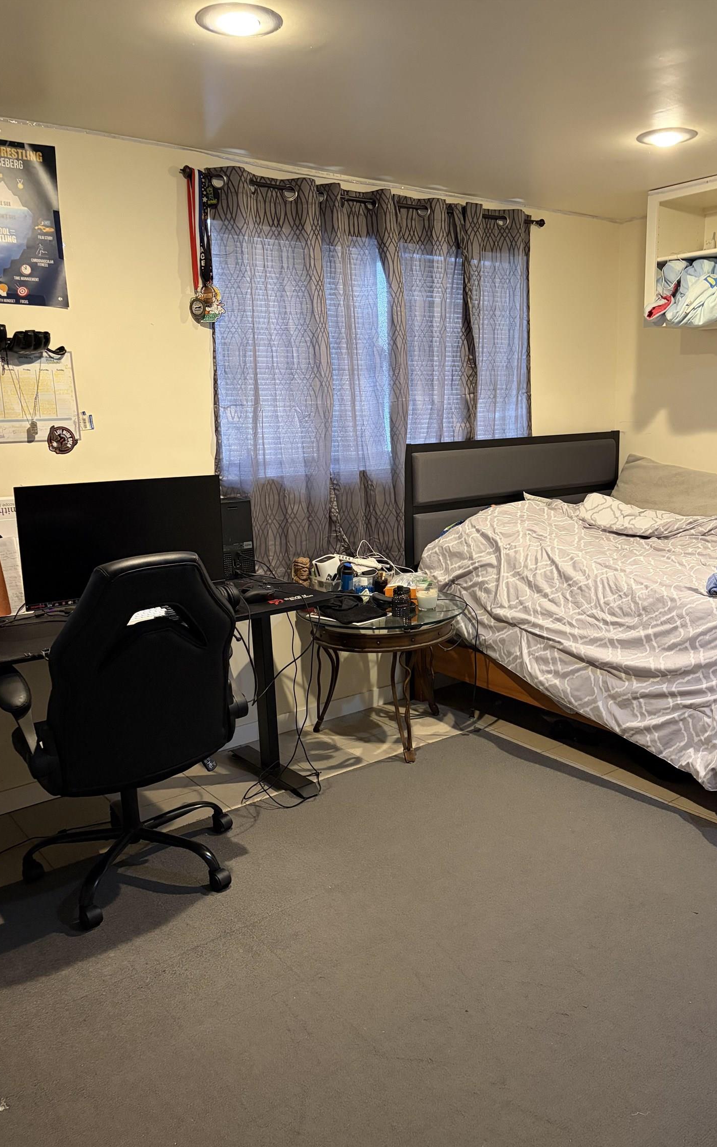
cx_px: 416
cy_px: 581
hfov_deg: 44.4
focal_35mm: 28
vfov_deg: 66.5
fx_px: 876
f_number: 1.6
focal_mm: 5.96
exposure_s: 1/60
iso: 500
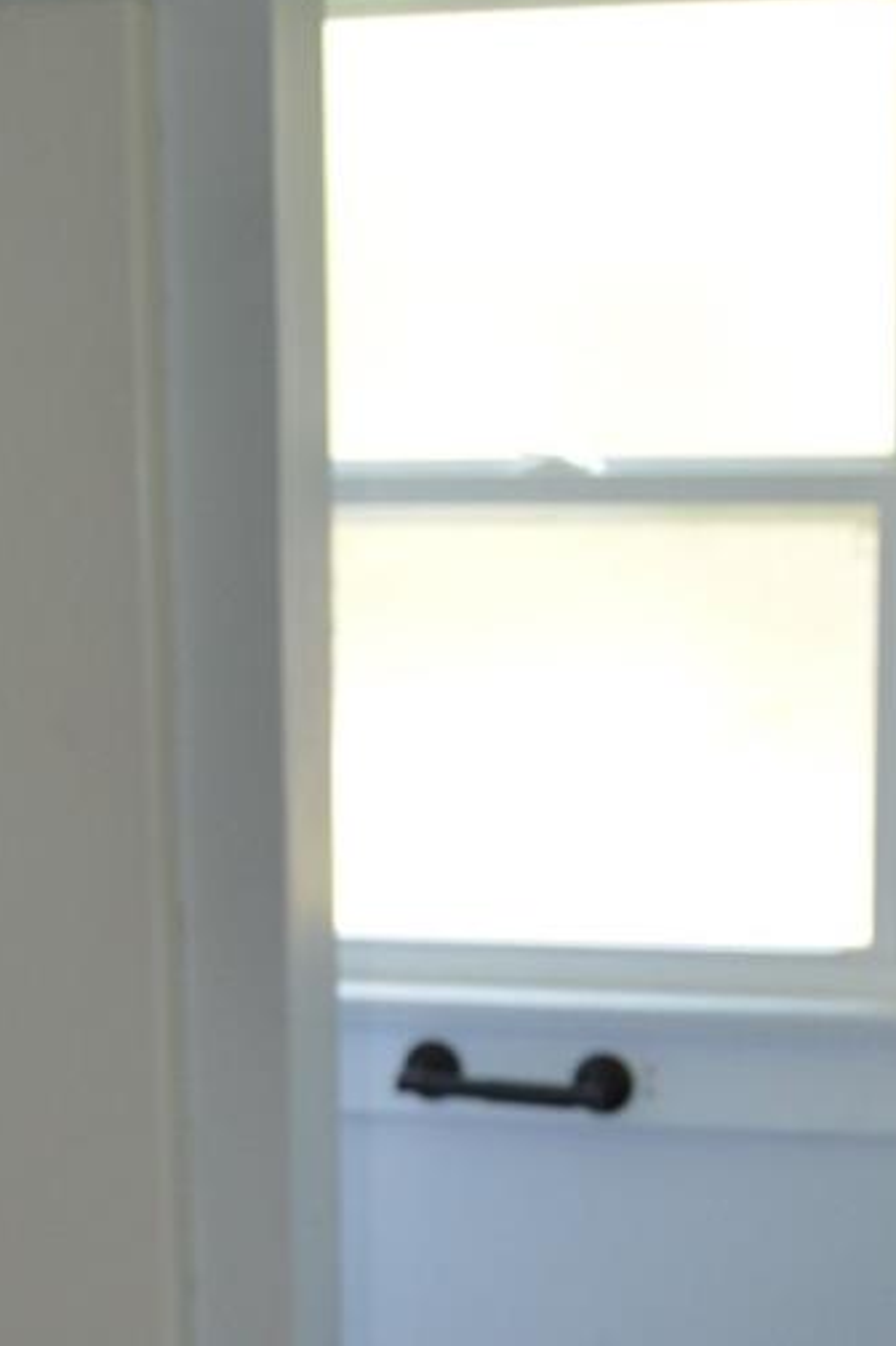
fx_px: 3065
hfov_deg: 16.6
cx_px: 361
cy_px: 1198
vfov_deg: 24.1
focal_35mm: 82
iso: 400
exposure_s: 1/60
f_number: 3.5
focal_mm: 18
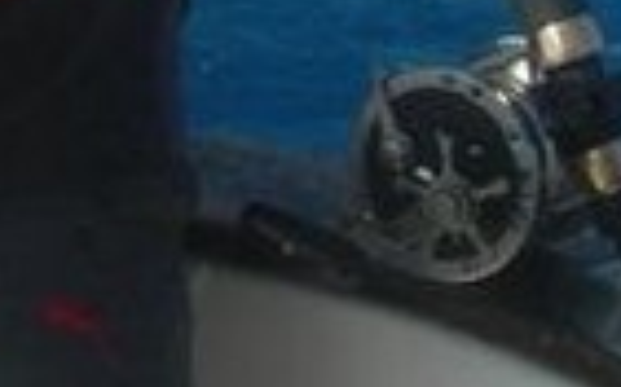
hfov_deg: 9.3
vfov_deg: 5.6
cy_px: -717
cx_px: -163
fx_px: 3756
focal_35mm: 222
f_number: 6.9
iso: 50
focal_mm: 7.8
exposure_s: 1/162
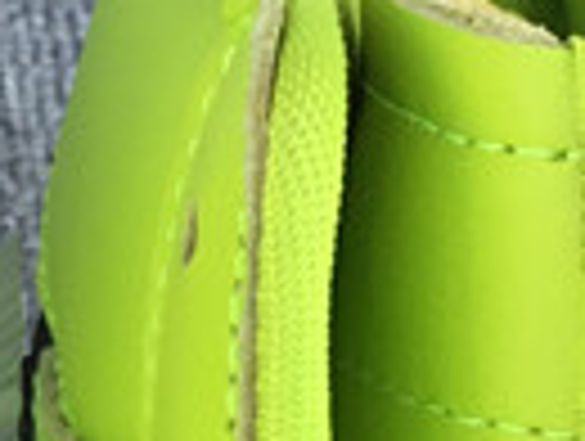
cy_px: 470
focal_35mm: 214
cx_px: -230
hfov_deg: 9.0
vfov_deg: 6.9
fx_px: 3623
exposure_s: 1/193
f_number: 2.4
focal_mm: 3.3
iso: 25
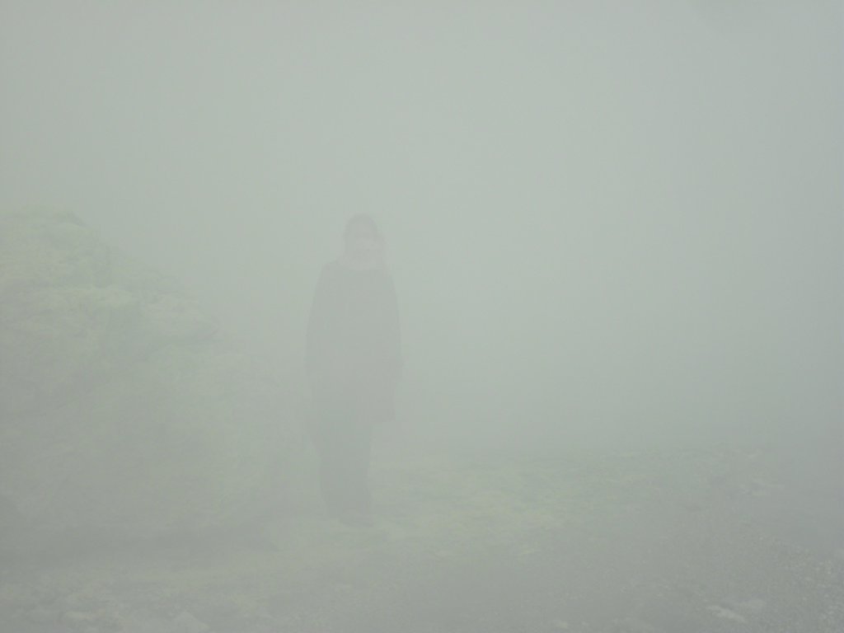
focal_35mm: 55
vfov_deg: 26.6
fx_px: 1341
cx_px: 422
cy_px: 316
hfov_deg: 34.9
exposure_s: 1/200
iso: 100
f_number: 9.7
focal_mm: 9
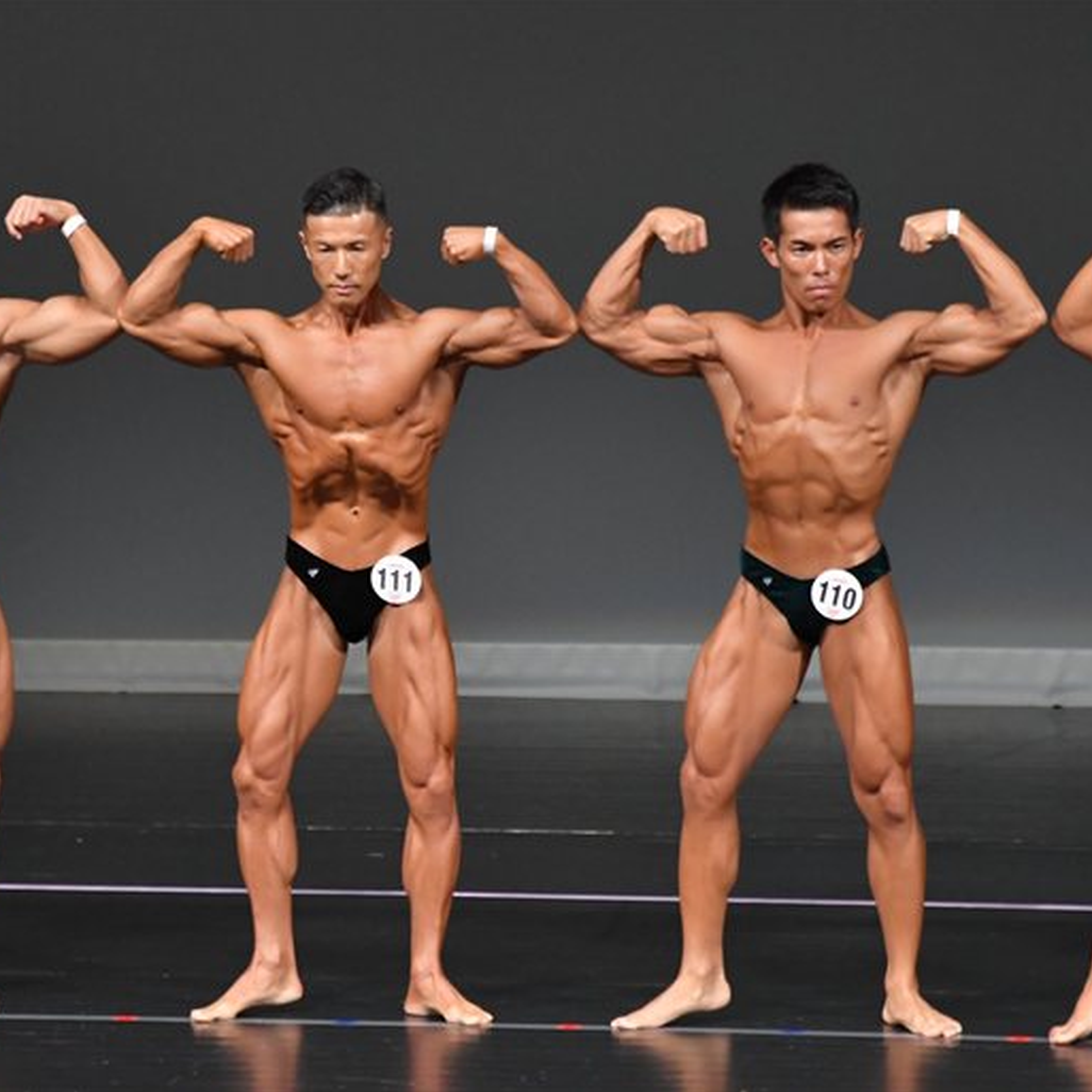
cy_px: 545
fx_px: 14419
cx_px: 354
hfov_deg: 4.3
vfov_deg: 4.3
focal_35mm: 404
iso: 4000
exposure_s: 1/400
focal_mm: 210
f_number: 5.6
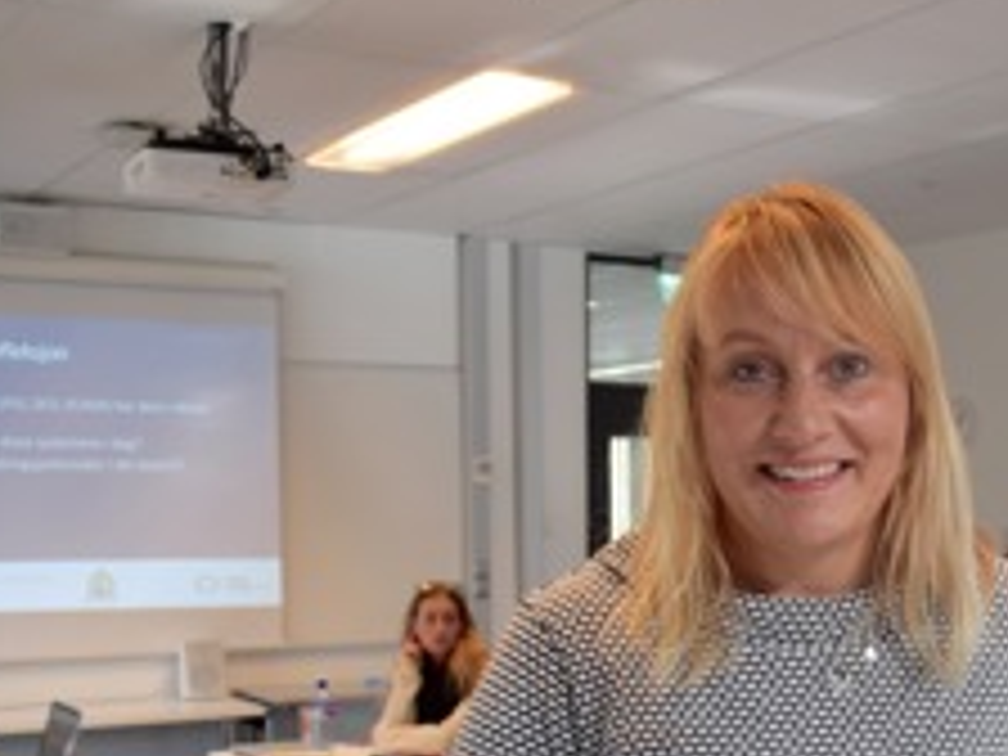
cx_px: 950
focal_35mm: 58
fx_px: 1689
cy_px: 646
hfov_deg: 31.3
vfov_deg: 24.7
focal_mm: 18
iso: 400
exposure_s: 1/100
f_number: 5
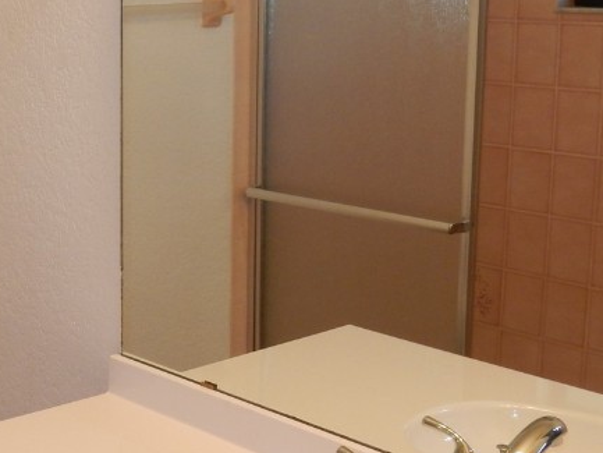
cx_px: 35
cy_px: 199
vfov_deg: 20.7
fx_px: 1237
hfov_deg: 26.3
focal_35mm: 71
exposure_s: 1/30
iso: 180
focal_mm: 5.4
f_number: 4
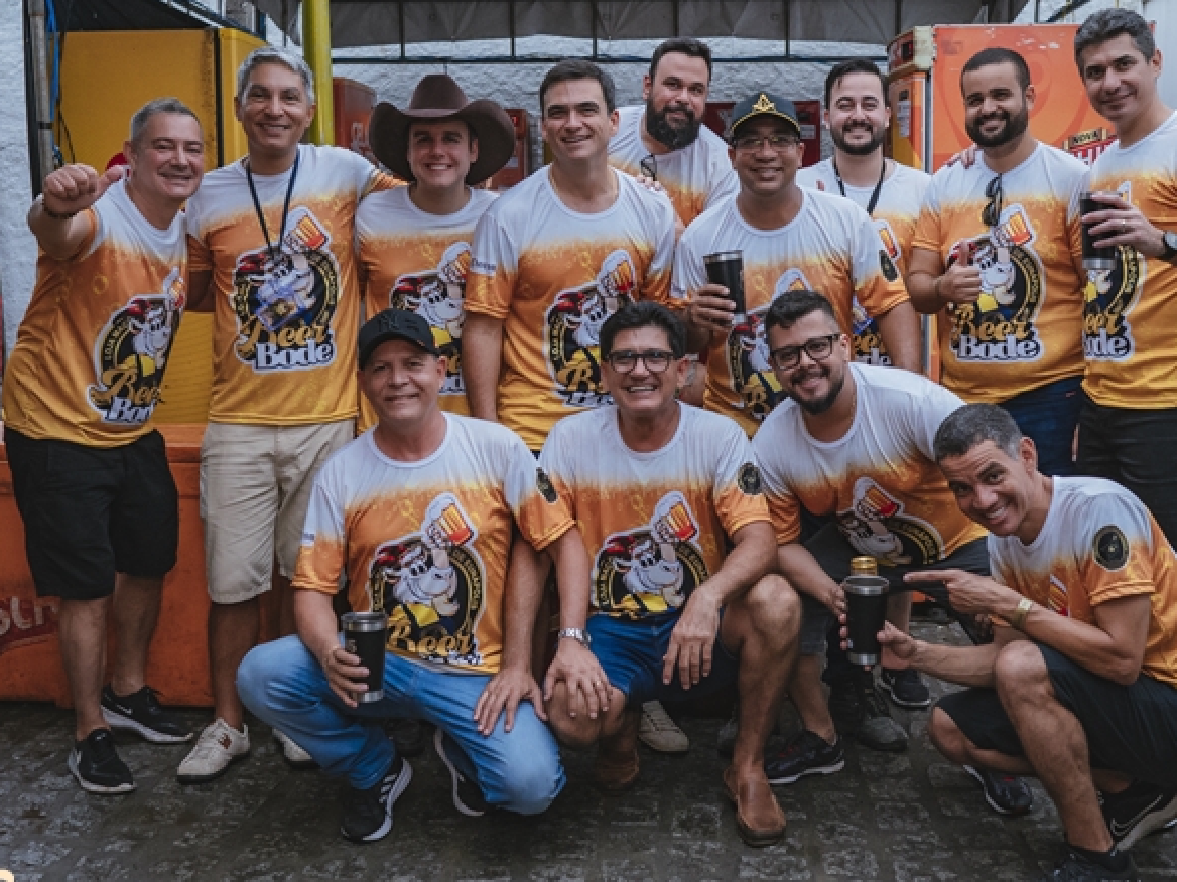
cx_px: 613
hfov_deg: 42.9
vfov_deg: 32.9
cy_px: 430
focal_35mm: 44
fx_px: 1496
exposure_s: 1/1250
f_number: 3.2
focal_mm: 24
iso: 2500
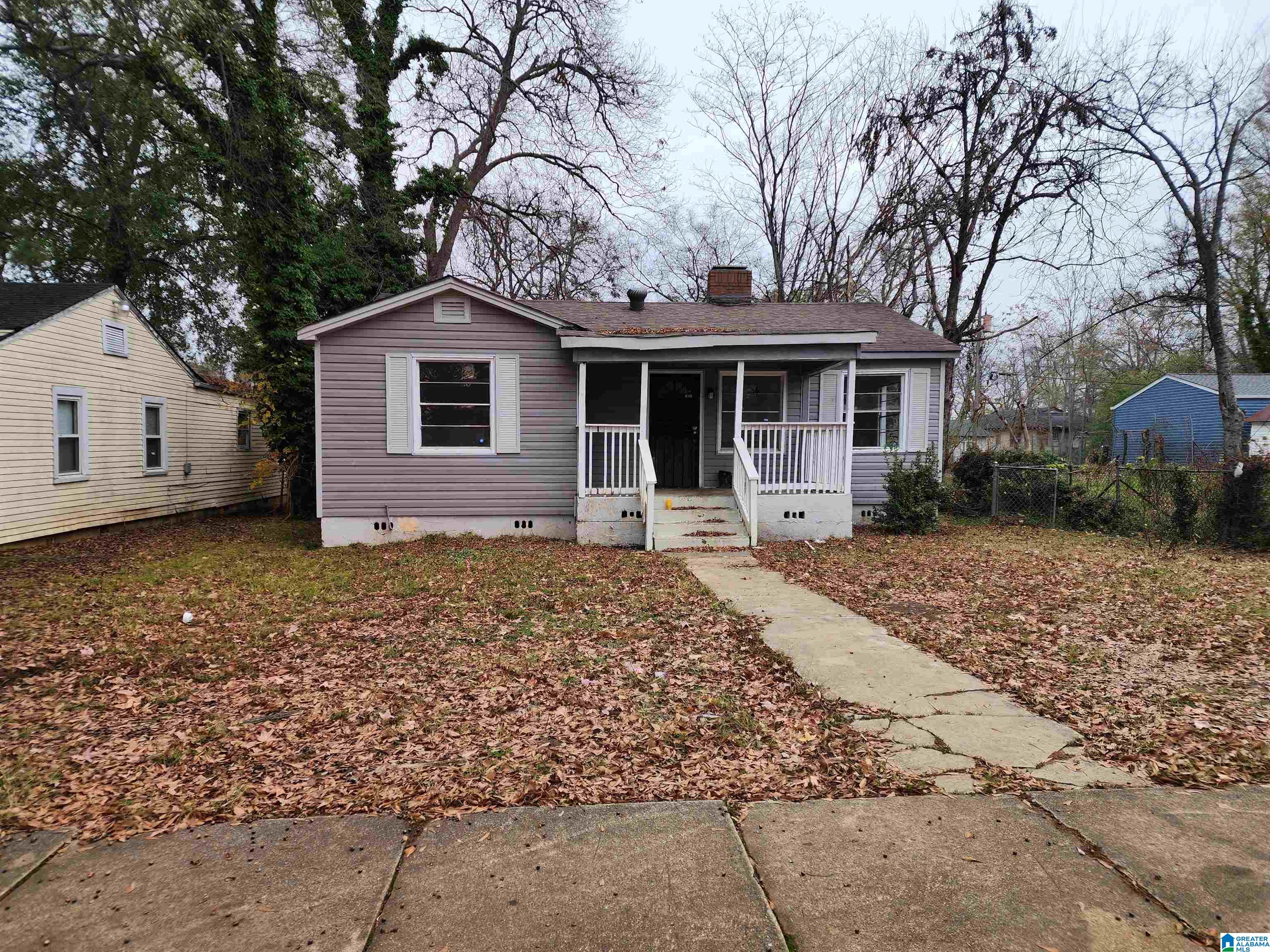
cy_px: 476
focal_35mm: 23
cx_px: 635
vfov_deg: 58.9
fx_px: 844
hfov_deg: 73.9
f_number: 1.8
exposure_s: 1/180
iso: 32
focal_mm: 6.4
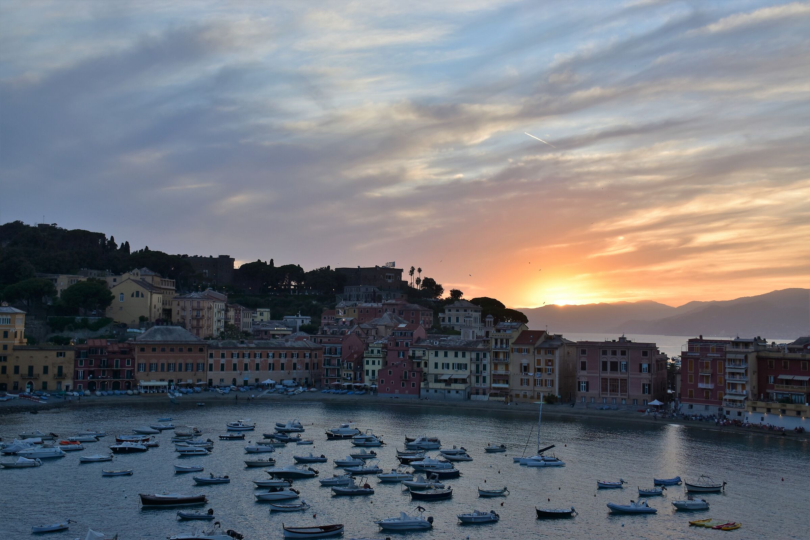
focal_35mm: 45
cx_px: 405
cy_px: 270
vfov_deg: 29.9
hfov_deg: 43.6
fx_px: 1012
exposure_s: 1/250
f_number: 6.3
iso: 200
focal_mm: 30
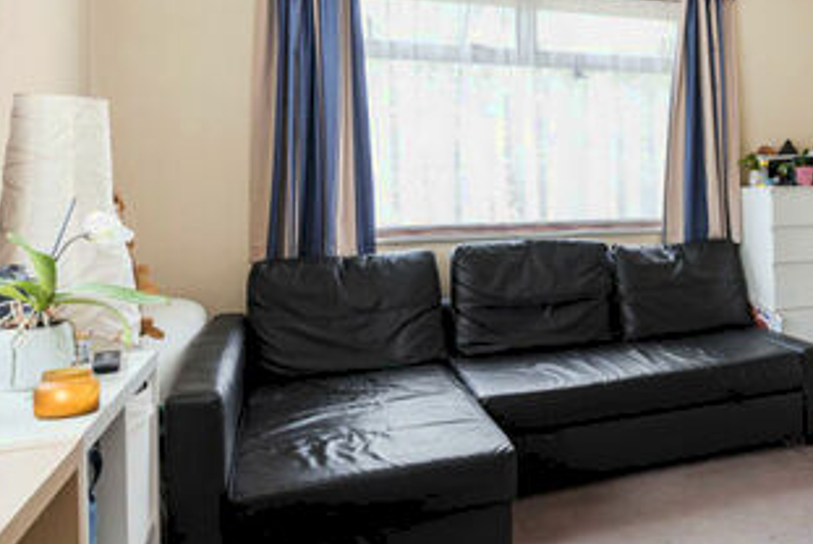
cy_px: 186
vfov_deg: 36.6
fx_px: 814
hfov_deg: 47.4
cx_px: 740
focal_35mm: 36
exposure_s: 1/25
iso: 800
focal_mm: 16
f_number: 7.1
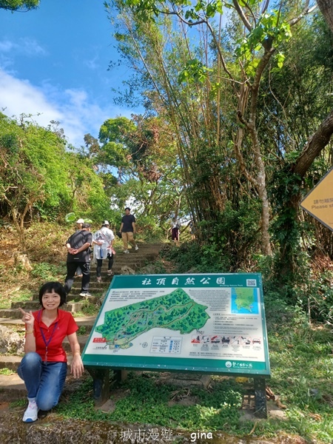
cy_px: 222
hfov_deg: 54.9
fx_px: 321
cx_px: 166
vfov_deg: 69.4
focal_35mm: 25
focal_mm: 4.6
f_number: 1.8
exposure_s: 1/165
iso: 32
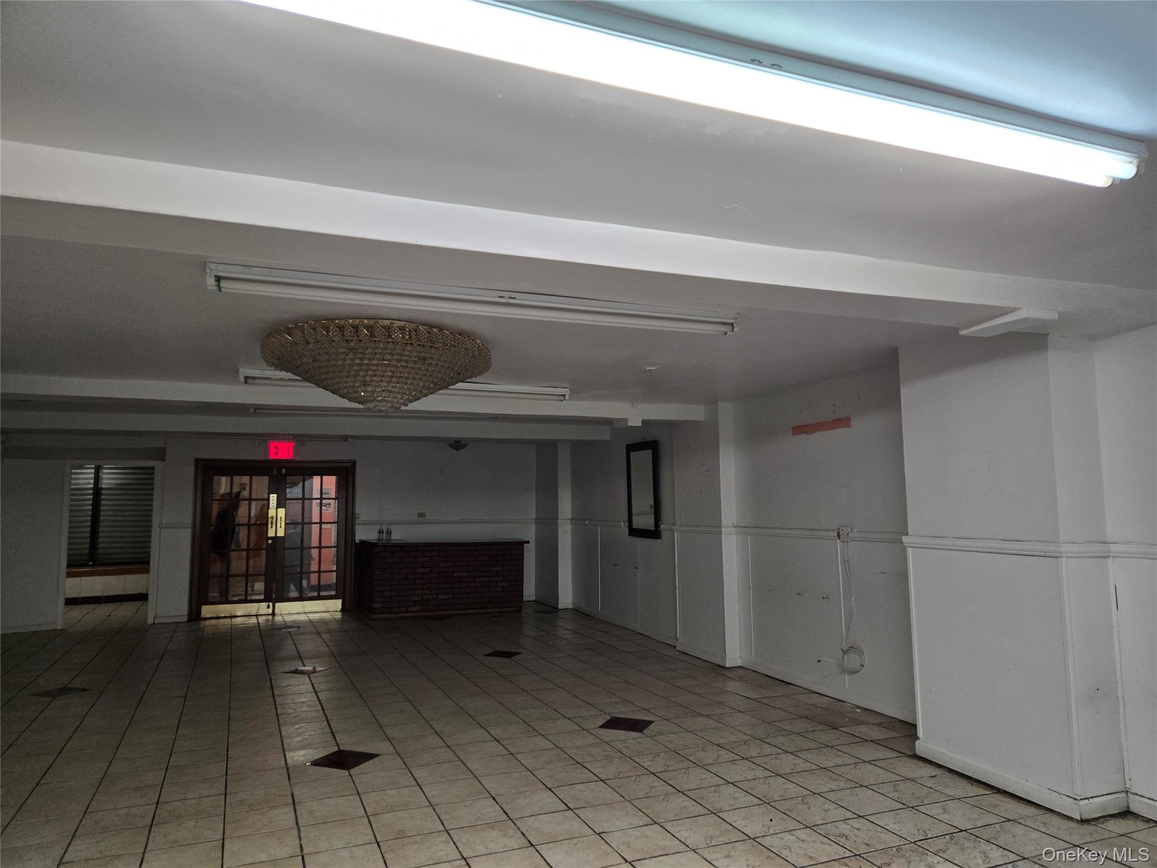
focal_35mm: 23
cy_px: 434
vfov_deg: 58.9
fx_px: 769
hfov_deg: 73.9
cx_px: 578
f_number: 1.8
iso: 200
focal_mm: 5.4
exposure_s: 1/120
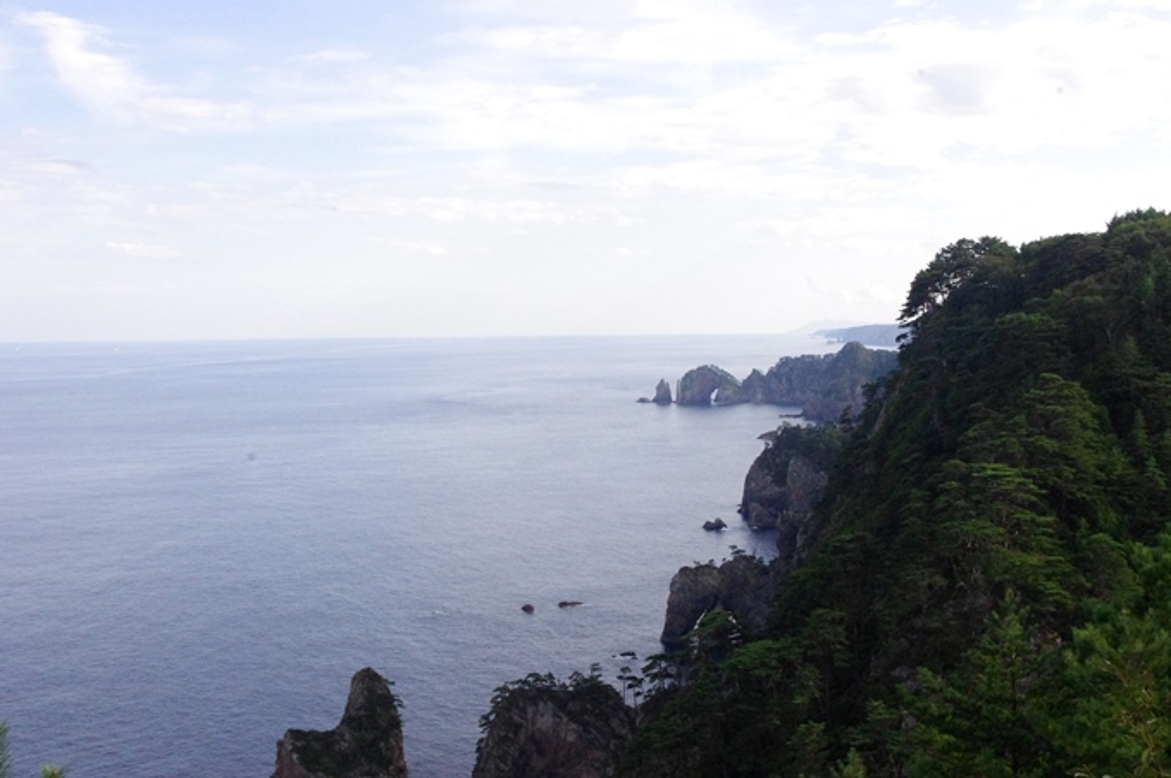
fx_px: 1365
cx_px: 586
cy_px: 389
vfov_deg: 31.8
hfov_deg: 46.4
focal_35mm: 42
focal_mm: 28.13
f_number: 14
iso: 3200
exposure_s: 1/1000
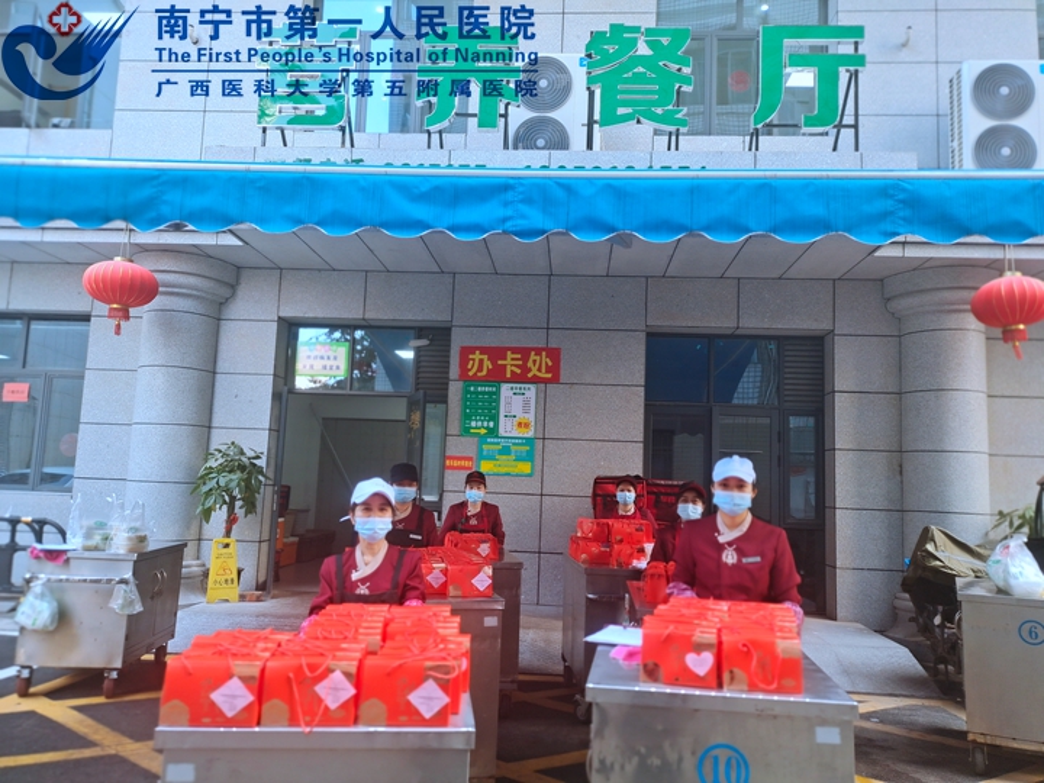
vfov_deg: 61.1
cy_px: 392
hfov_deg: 76.4
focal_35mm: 22
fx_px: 664
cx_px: 522
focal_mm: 4.71
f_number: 2
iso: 112
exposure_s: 1/100
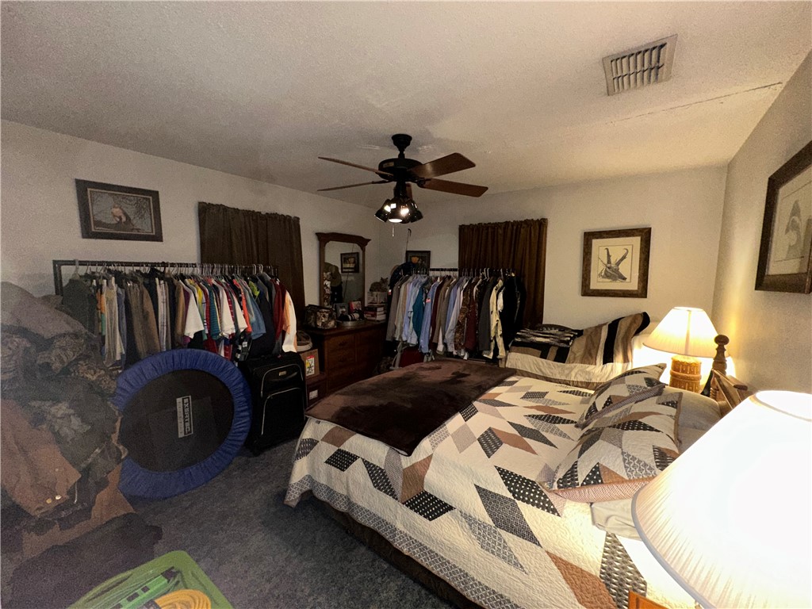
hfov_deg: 102.1
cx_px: 406
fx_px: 328
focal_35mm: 14
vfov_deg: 85.7
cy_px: 304
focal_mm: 2.22
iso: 250
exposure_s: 1/40
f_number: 2.2
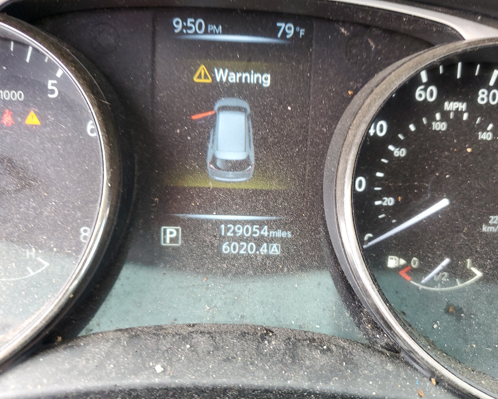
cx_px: 256
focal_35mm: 28
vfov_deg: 51.5
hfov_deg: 62.2
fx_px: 413
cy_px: 196
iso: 128
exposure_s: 1/60.2
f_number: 1.5
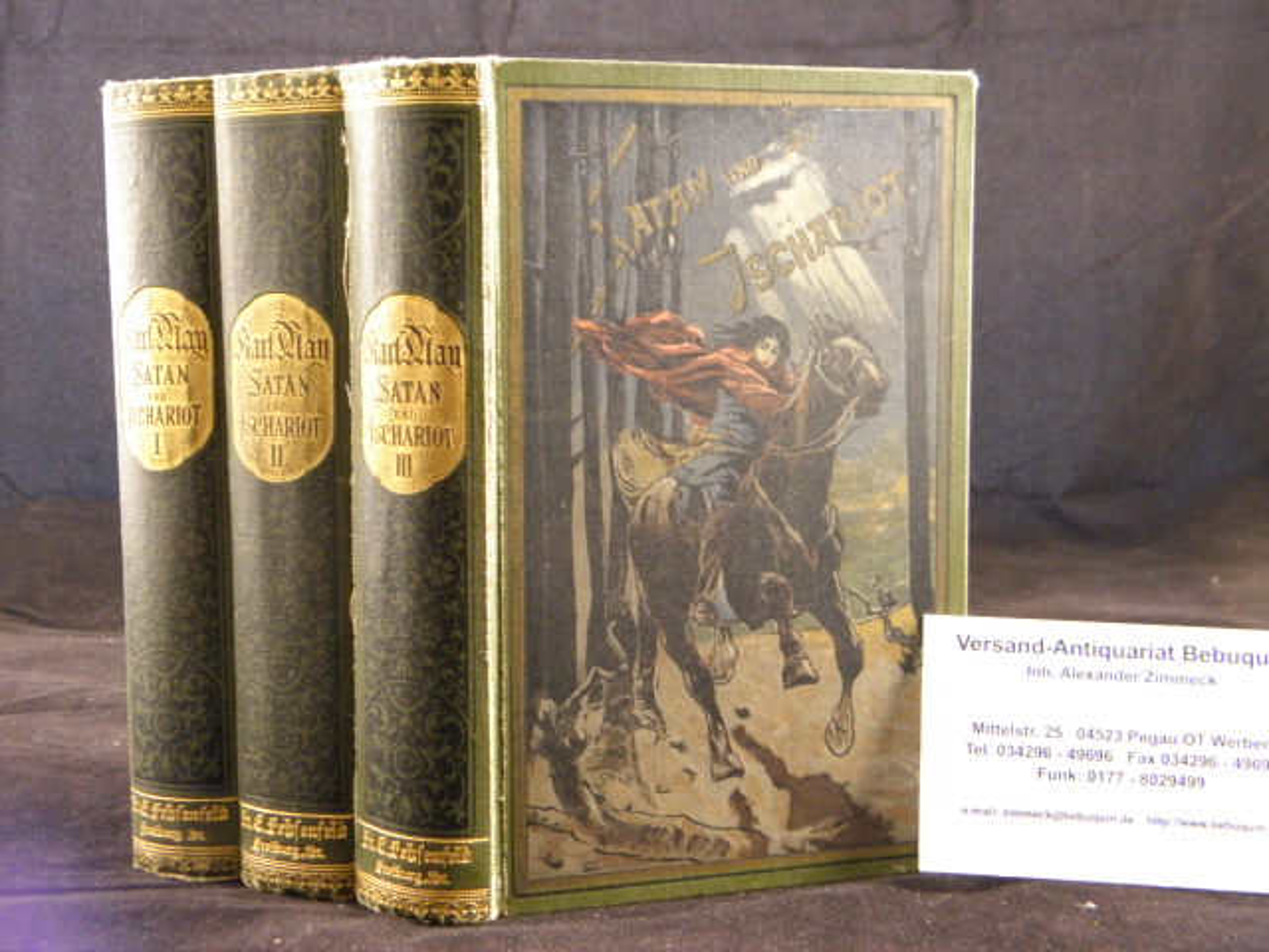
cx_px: 634
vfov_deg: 30.9
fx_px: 1723
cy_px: 476
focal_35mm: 47
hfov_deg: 40.4
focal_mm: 8.6
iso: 400
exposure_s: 1/8
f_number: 3.9
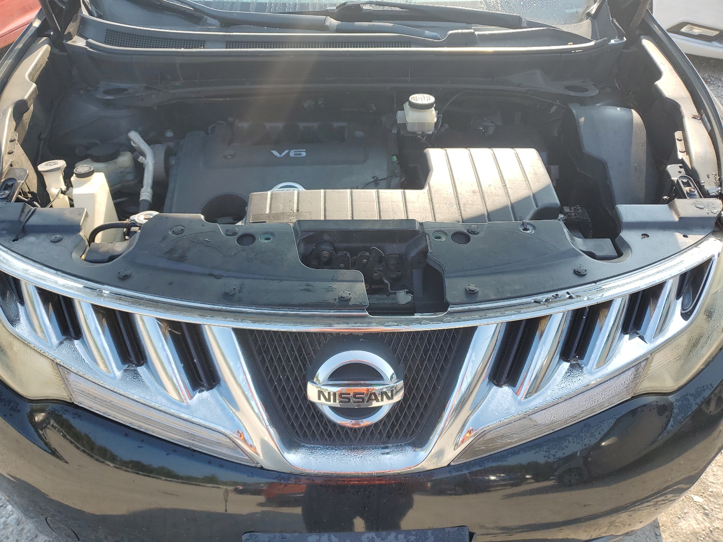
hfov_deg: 67.3
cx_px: 362
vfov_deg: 53.1
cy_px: 271
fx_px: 543
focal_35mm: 26
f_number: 1.5
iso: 50
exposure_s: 1/769
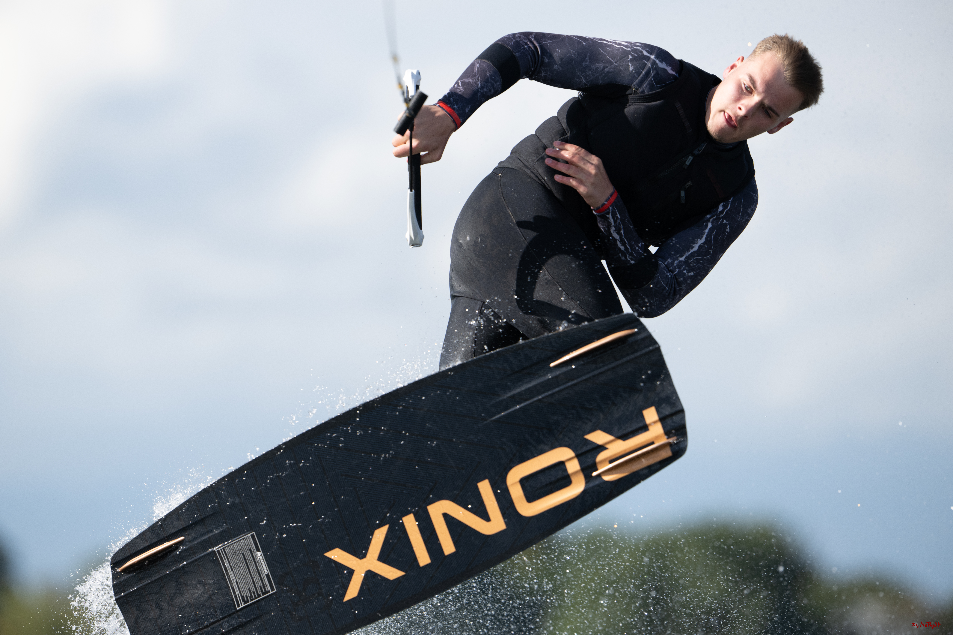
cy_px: 318
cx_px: 476
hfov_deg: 5.2
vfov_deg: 3.4
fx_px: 10588
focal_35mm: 400
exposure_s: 1/2500
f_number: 4.5
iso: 320
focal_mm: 400
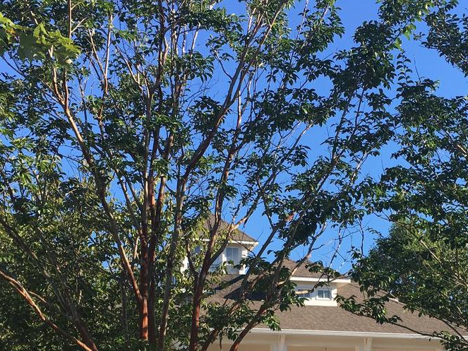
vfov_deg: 22.7
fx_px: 852
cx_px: 303
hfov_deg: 30.6
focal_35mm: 63
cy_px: 314
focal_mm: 4.15
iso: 25
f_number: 2.2
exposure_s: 1/625
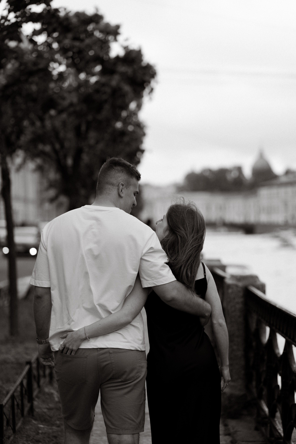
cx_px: 148
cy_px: 222
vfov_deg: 23.9
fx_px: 1048
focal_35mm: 85
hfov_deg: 16.1
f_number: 2.5
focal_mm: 85
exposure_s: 1/640
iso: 125
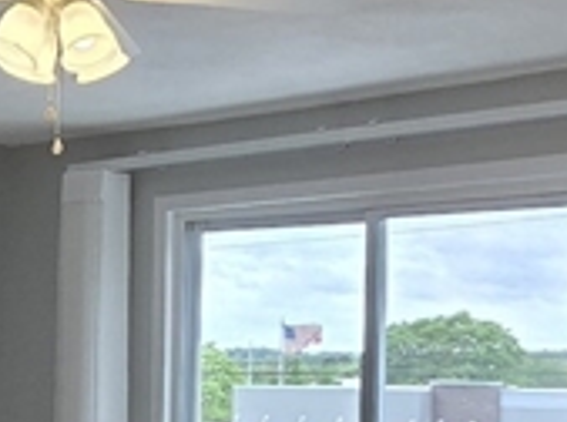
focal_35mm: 79
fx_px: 1291
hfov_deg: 24.6
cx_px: 174
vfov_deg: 17.9
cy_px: 472
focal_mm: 2.2
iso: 80
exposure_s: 1/120
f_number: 2.2
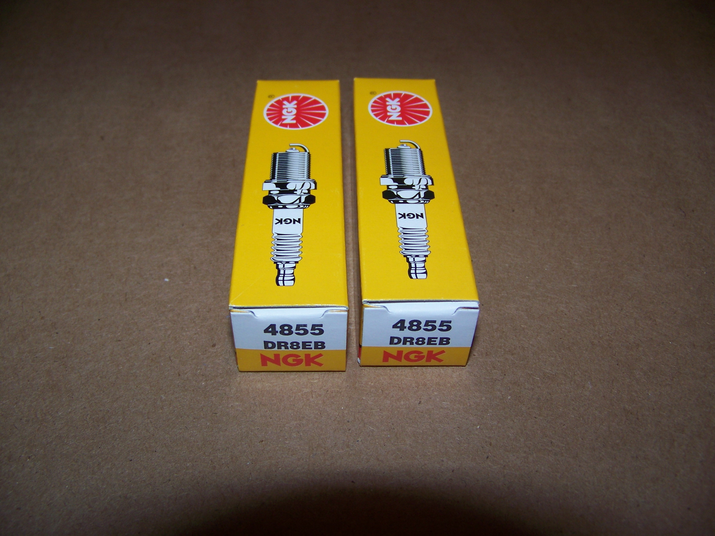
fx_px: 744
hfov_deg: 51.4
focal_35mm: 36
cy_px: 268
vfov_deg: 39.7
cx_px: 358
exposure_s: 1/30
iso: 64
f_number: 2.8
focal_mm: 5.85
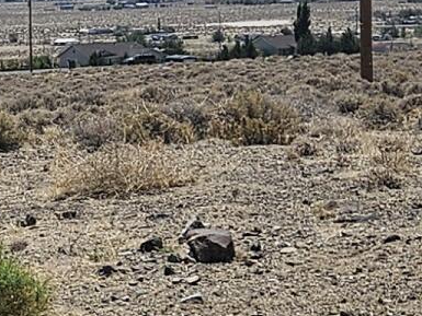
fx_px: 2183
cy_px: 236
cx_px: -354
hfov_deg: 10.4
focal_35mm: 179
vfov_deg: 8.3
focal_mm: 5.4
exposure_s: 1/3809
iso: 25
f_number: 1.8
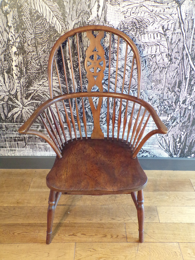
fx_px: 210
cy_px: 130
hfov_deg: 49.7
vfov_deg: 63.4
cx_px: 98
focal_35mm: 28
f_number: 3.1
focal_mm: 5
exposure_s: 1/17
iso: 618
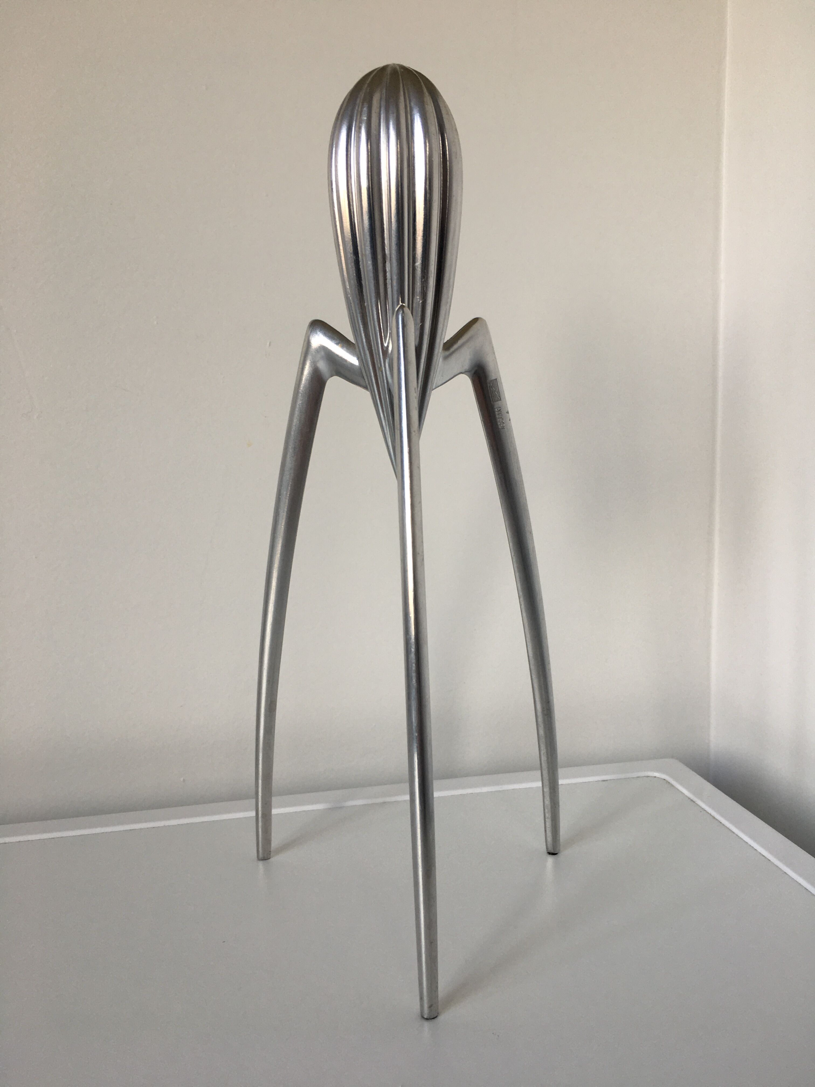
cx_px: 408
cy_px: 544
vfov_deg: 61.7
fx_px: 910
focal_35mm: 29
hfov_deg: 48.2
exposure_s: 1/50
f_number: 2.2
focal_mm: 4.15
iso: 25
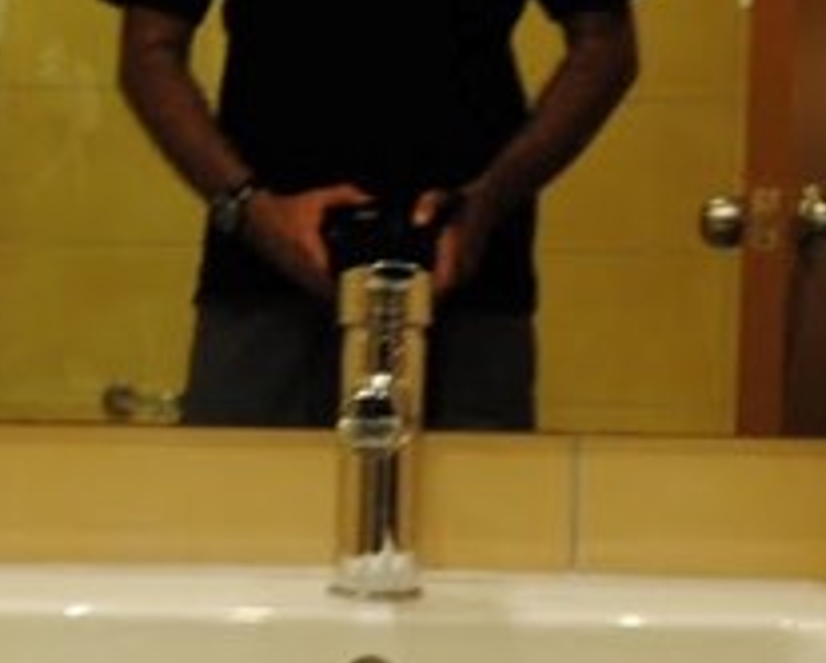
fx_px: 1909
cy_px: 491
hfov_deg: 24.4
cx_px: 437
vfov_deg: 19.6
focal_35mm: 78
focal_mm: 10
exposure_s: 1/10
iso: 400
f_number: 3.5
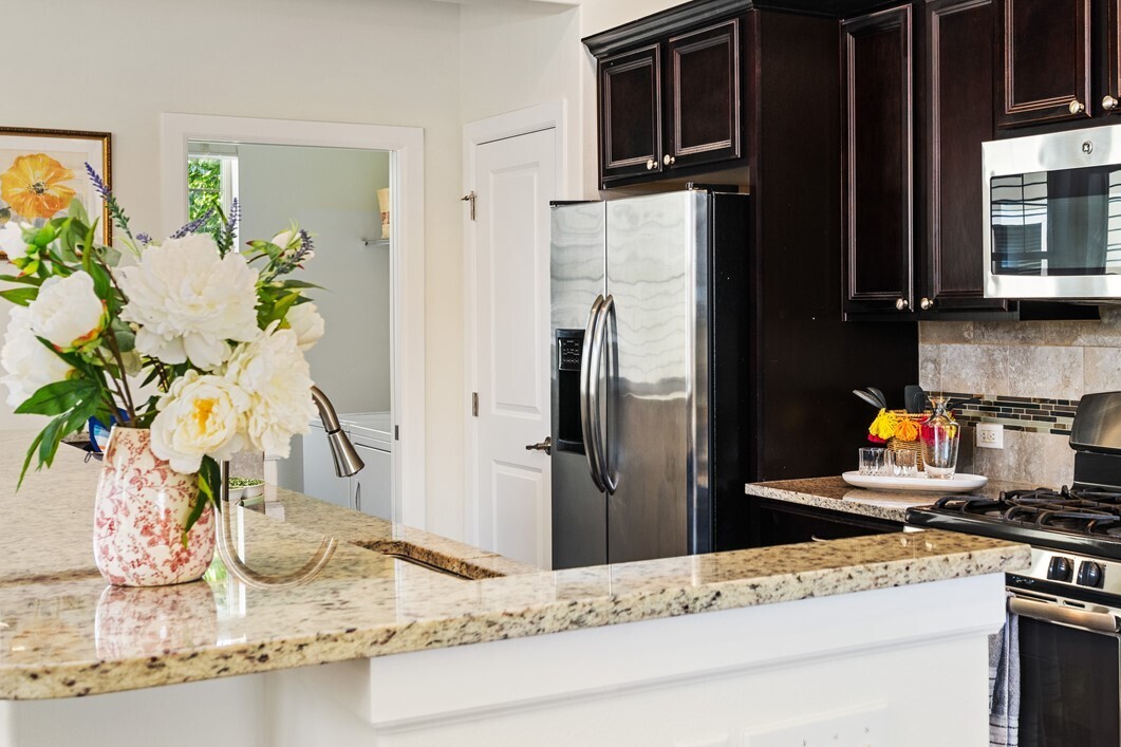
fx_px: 1494
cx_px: 761
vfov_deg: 28.0
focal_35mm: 48
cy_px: 310
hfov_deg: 40.5
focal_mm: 30
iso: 500
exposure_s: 1/5
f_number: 7.1
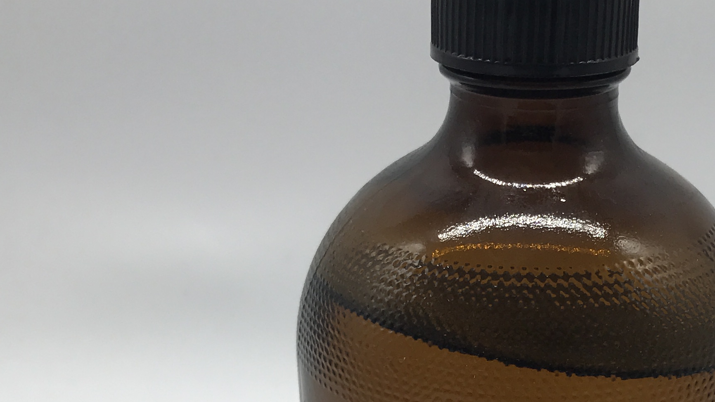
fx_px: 1346
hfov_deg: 29.3
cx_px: 533
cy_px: 529
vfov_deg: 16.1
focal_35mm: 71
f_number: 1.8
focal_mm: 3.99
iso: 20
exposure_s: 1/384
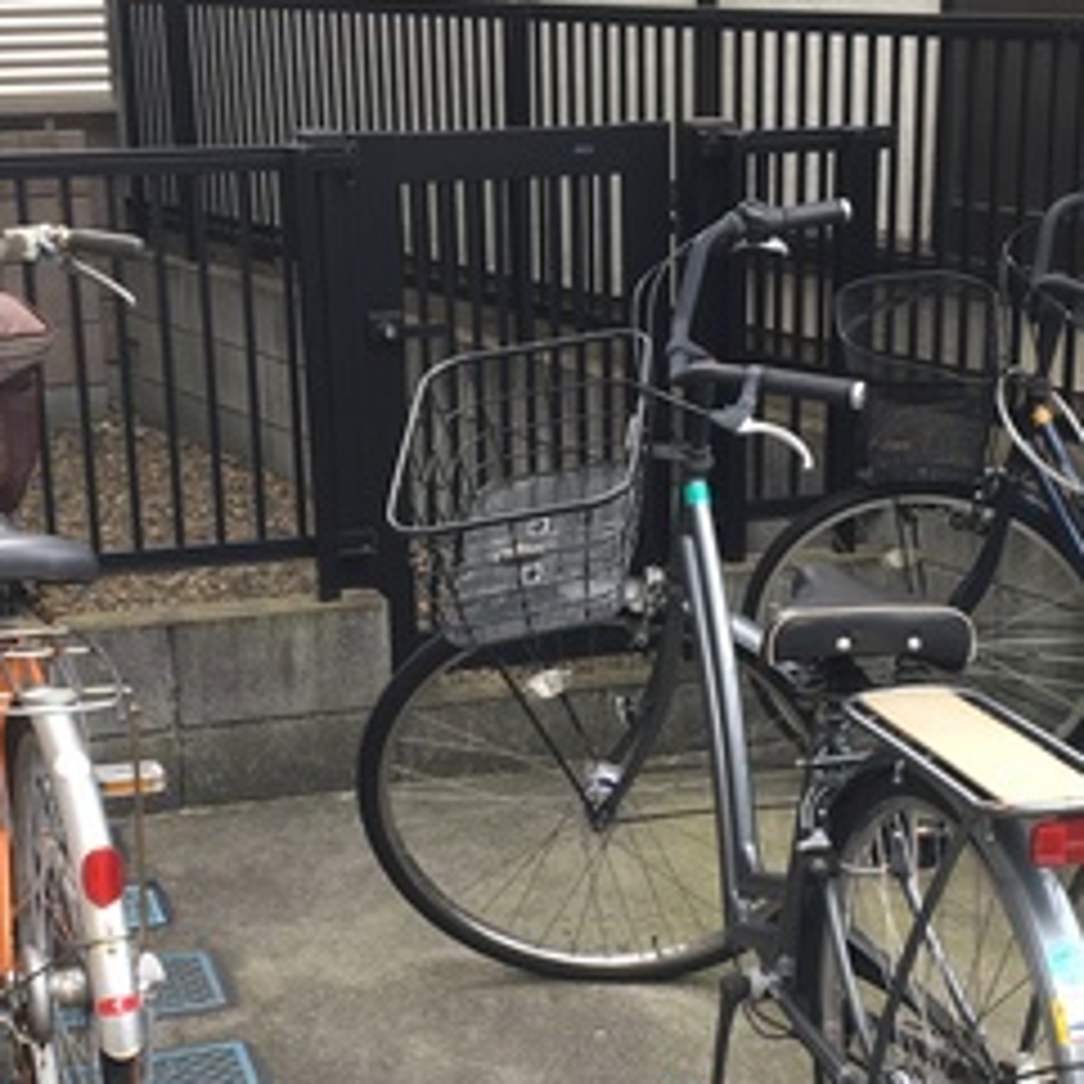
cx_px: 580
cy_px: 756
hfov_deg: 25.4
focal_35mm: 68
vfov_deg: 25.2
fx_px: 2409
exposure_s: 1/120
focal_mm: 4.15
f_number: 2.2
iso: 25
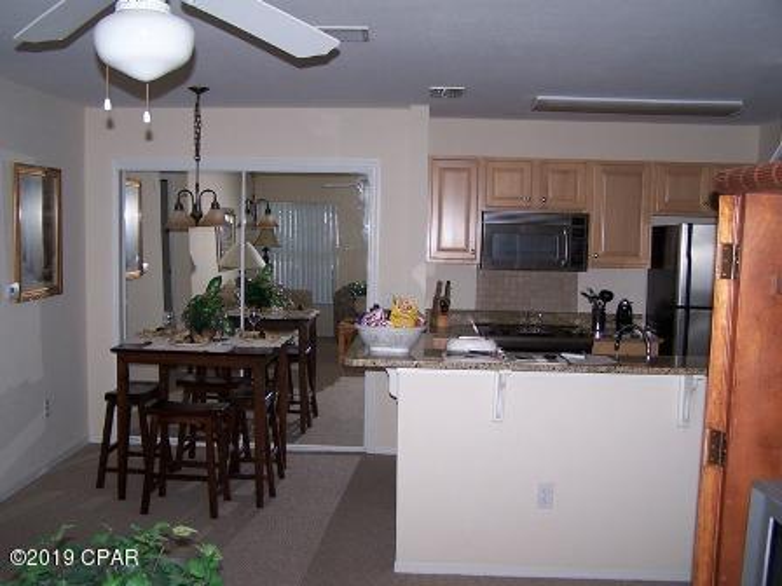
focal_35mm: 38
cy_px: 293
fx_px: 858
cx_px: 391
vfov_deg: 37.7
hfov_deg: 49.0
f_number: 2.8
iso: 80
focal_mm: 6.3
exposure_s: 1/500
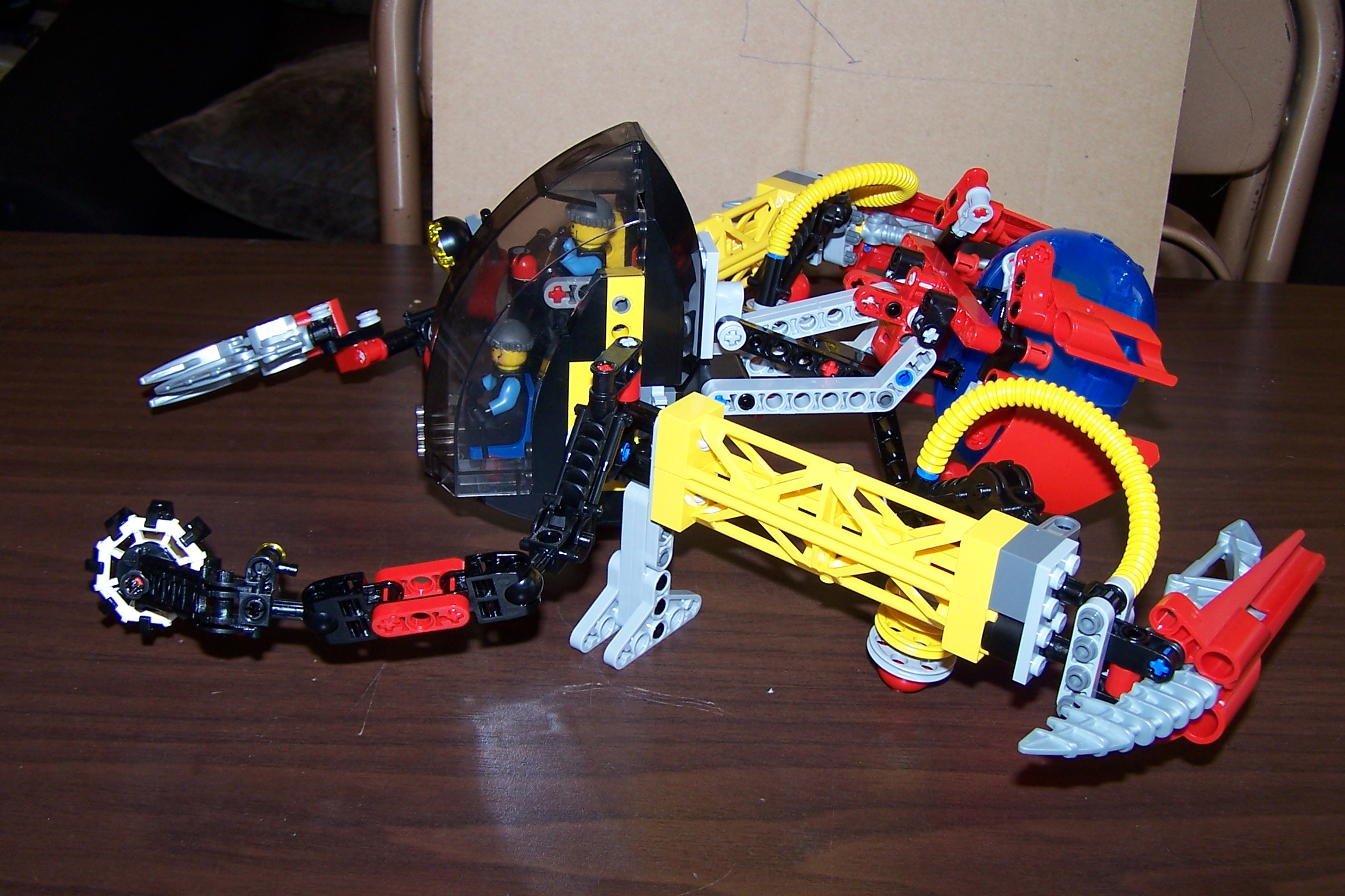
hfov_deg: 43.6
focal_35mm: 45
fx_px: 1681
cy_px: 429
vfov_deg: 29.9
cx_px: 687
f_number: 2.8
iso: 80
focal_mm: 6.3
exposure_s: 1/60
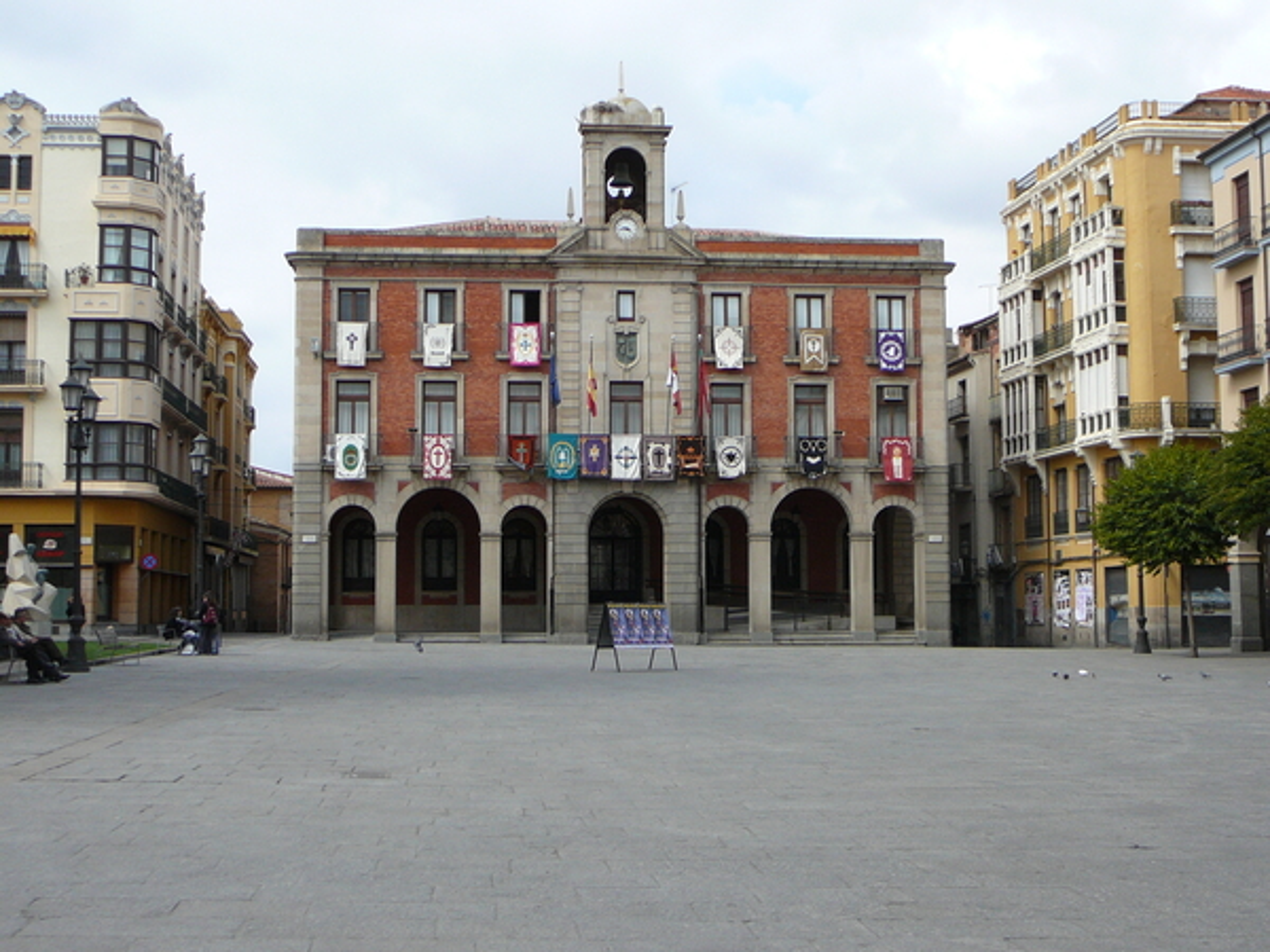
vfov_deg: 29.7
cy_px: 476
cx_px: 635
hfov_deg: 38.9
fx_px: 1798
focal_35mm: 49
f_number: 3.4
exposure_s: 1/800
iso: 80
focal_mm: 7.3
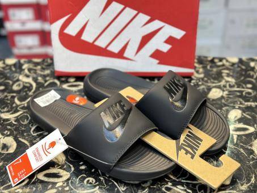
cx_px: 128
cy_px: 96
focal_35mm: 48
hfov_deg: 39.6
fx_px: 356
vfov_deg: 30.3
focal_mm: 6.86
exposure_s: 1/100
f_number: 1.78
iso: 125
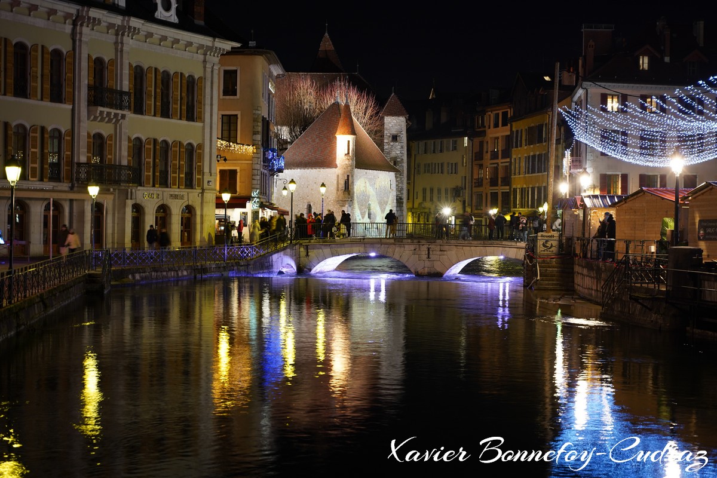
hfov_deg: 27.0
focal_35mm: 75
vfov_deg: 18.2
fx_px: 1494
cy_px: 239
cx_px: 358
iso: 400
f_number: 4.5
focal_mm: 75
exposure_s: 1/3
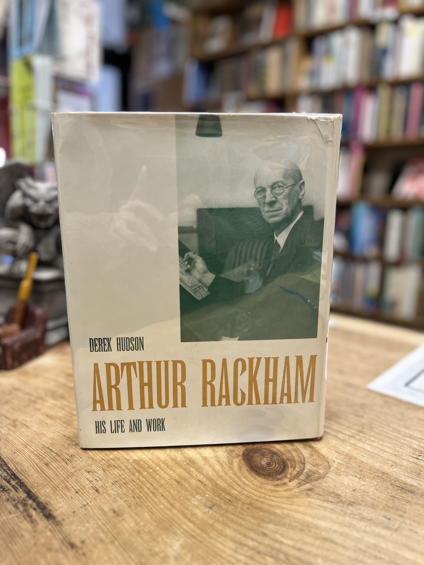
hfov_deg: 53.1
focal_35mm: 26
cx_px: 212
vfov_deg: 67.3
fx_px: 425
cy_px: 282
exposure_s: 1/60
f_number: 1.5
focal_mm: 5.7
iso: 125
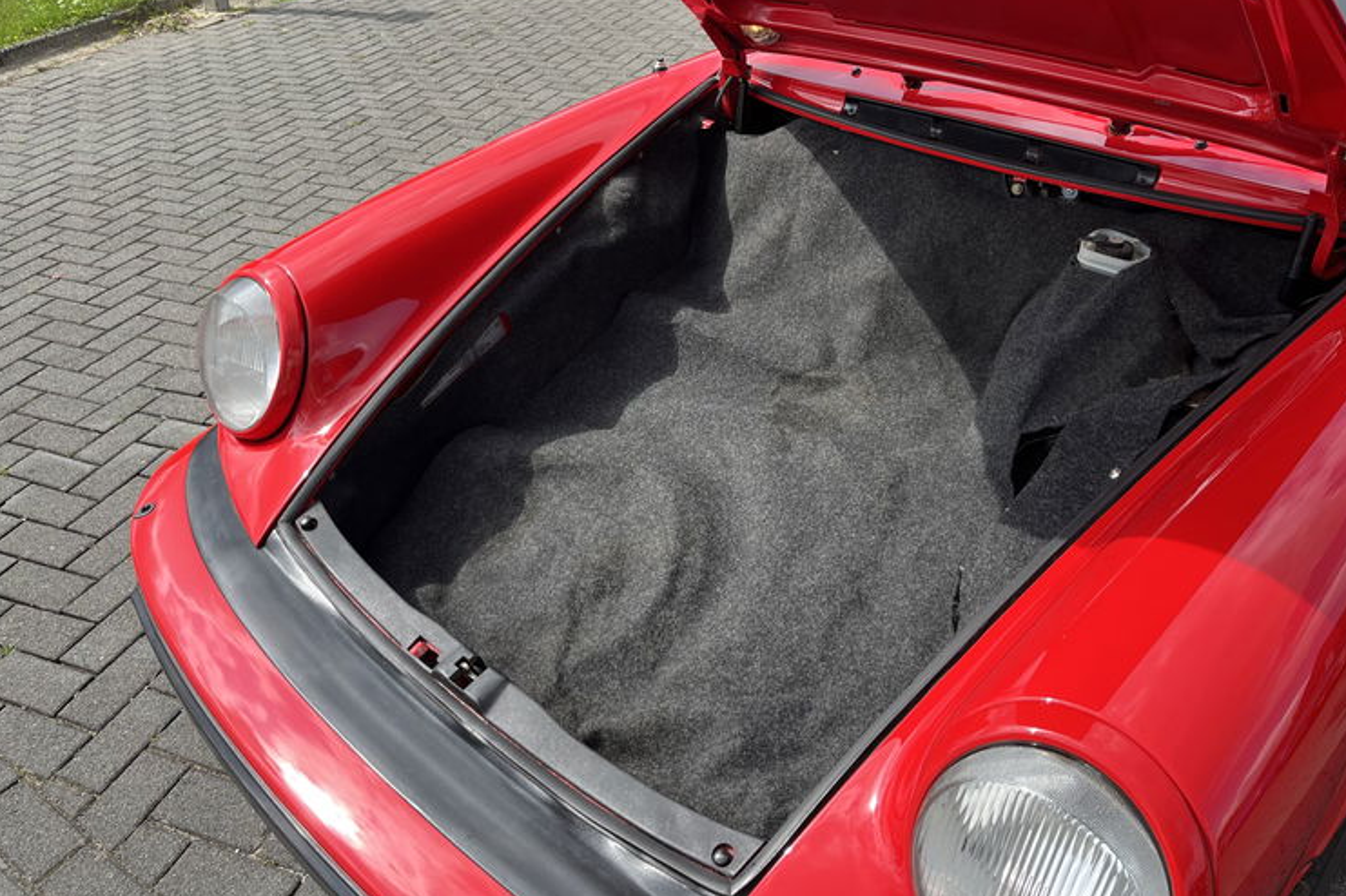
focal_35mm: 28
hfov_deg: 65.5
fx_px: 1046
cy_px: 383
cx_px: 686
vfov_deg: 46.2
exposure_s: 1/1018
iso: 50
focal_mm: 5.1
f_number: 1.6
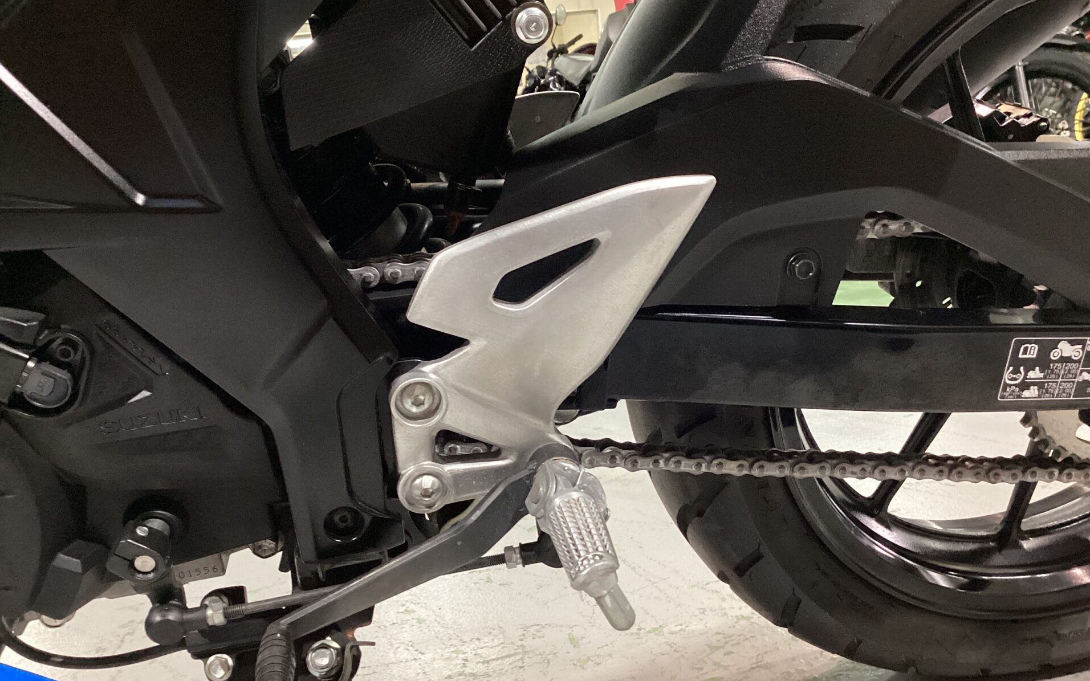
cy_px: 357
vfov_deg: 38.3
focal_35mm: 33
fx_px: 980
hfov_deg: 58.1
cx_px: 547
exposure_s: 1/60
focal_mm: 3.3
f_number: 2.4
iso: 250
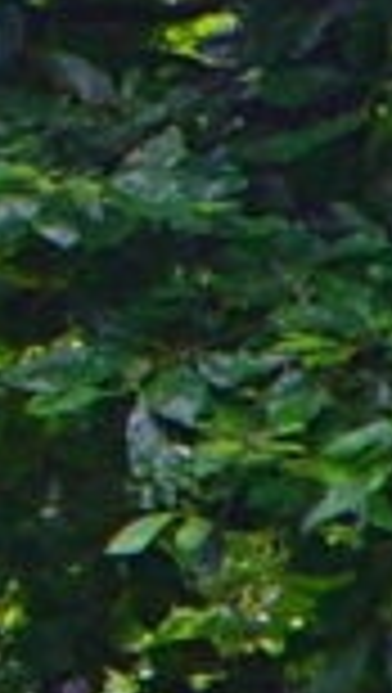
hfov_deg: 1.2
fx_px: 18658
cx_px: -1735
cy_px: 22
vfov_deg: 2.1
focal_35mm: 1013
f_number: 5.9
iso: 400
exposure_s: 1/125
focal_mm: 25
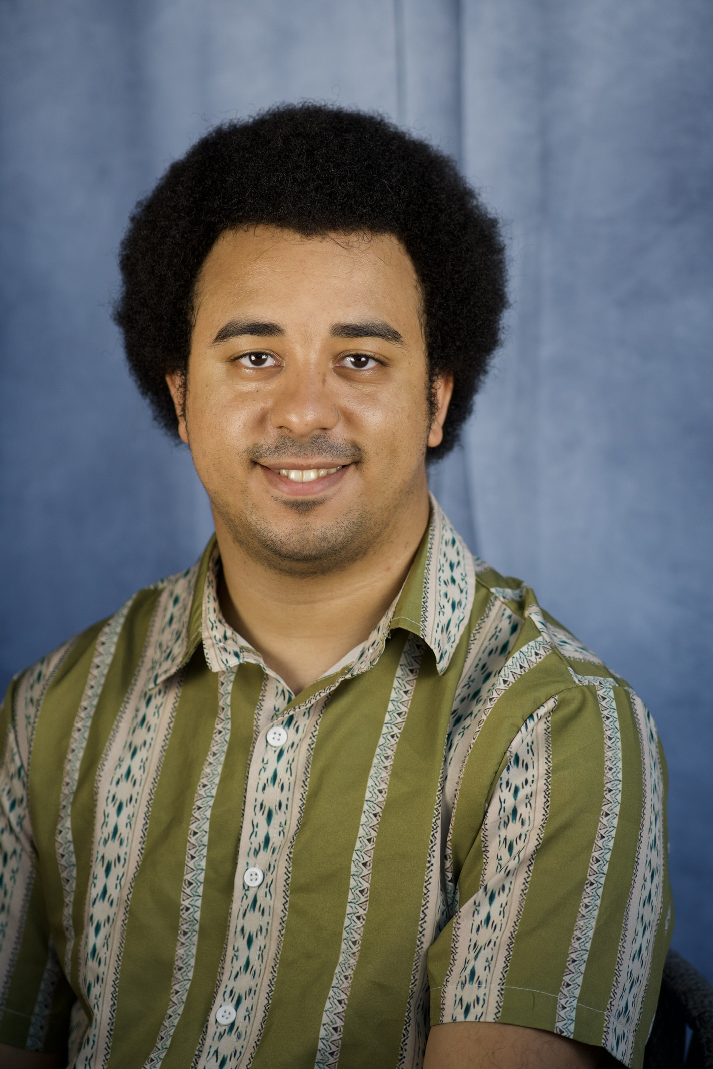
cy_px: 534
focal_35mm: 128
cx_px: 356
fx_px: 3788
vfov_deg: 16.1
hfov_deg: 10.8
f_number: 2.2
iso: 400
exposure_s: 1/400
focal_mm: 85
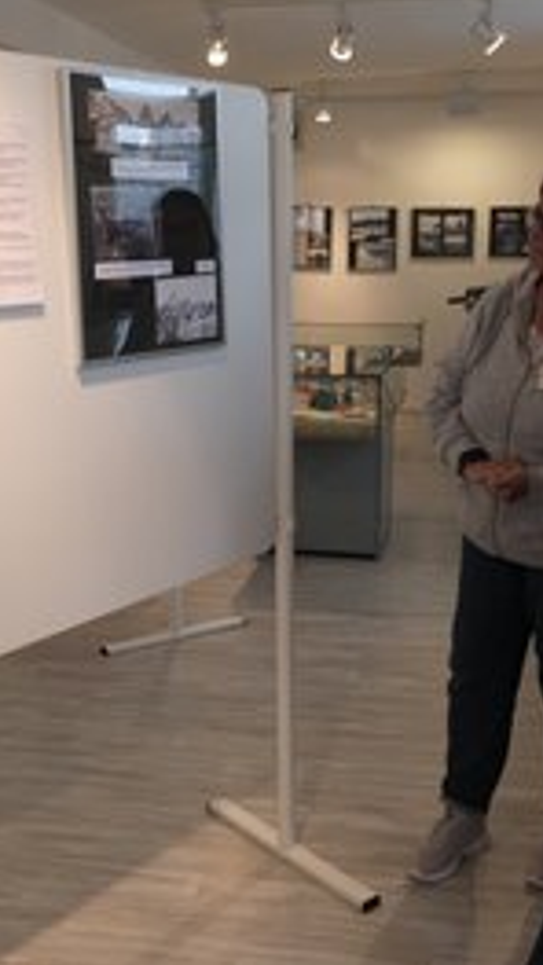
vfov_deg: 47.4
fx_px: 1100
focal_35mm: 43
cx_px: 257
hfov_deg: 27.7
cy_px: 481
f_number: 6.4
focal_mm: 18
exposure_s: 1/26
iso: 320
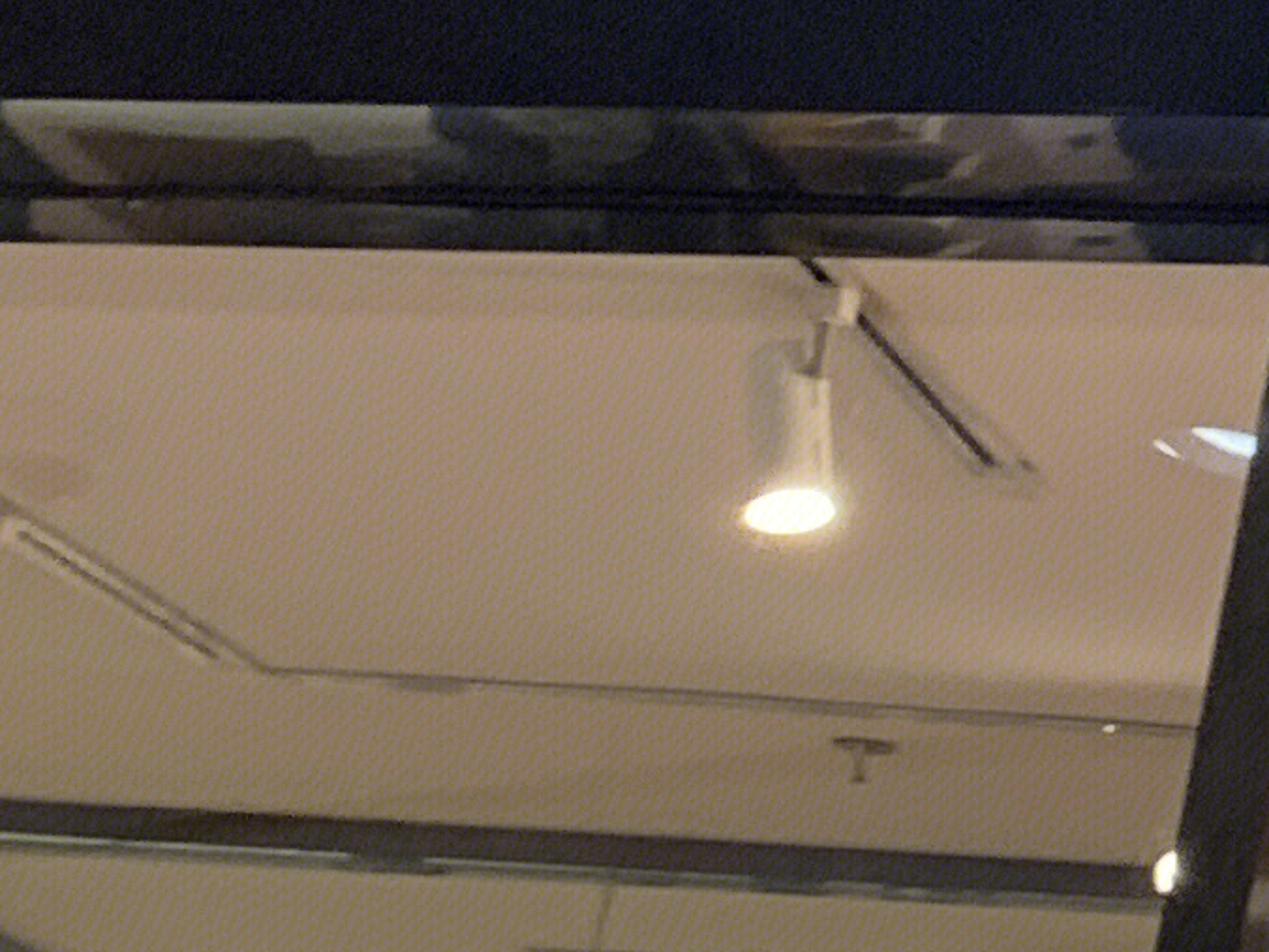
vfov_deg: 9.4
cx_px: 3439
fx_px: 5682
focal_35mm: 155
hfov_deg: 10.3
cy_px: -357
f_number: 1.8
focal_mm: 4.25
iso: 50
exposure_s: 1/50
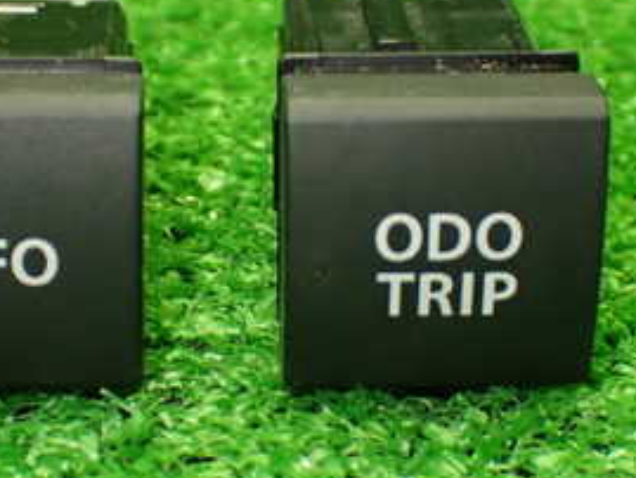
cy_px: 232
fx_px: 1801
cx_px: 265
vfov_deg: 15.1
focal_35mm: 98
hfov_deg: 20.0
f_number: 2.9
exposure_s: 1/100
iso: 800
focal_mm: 7.84
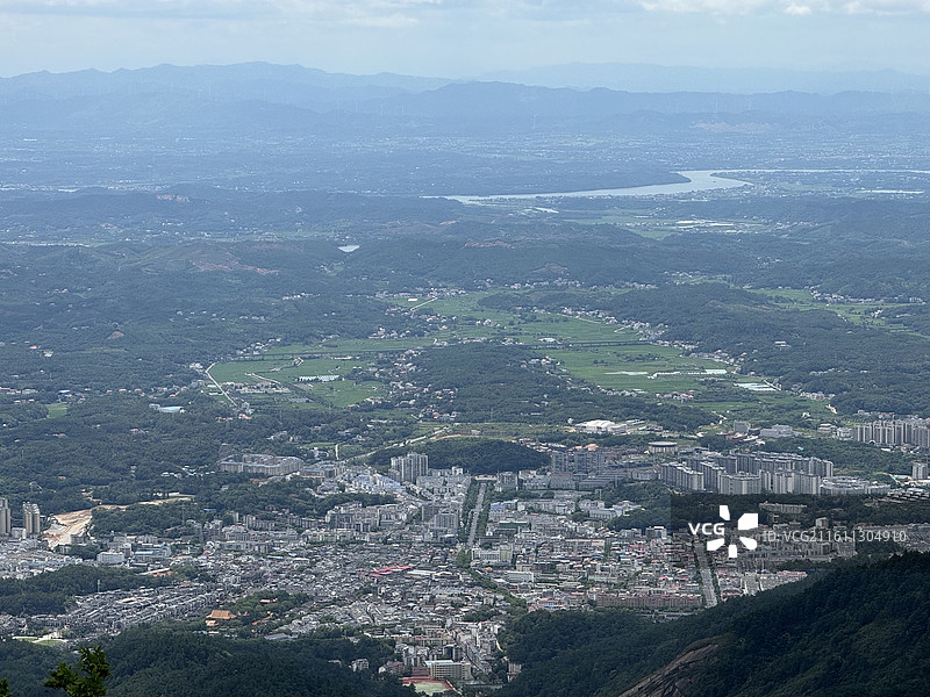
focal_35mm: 120
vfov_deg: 12.3
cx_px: 465
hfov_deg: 16.4
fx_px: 3224
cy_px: 348
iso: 50
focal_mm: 15.66
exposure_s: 1/1546
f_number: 2.8
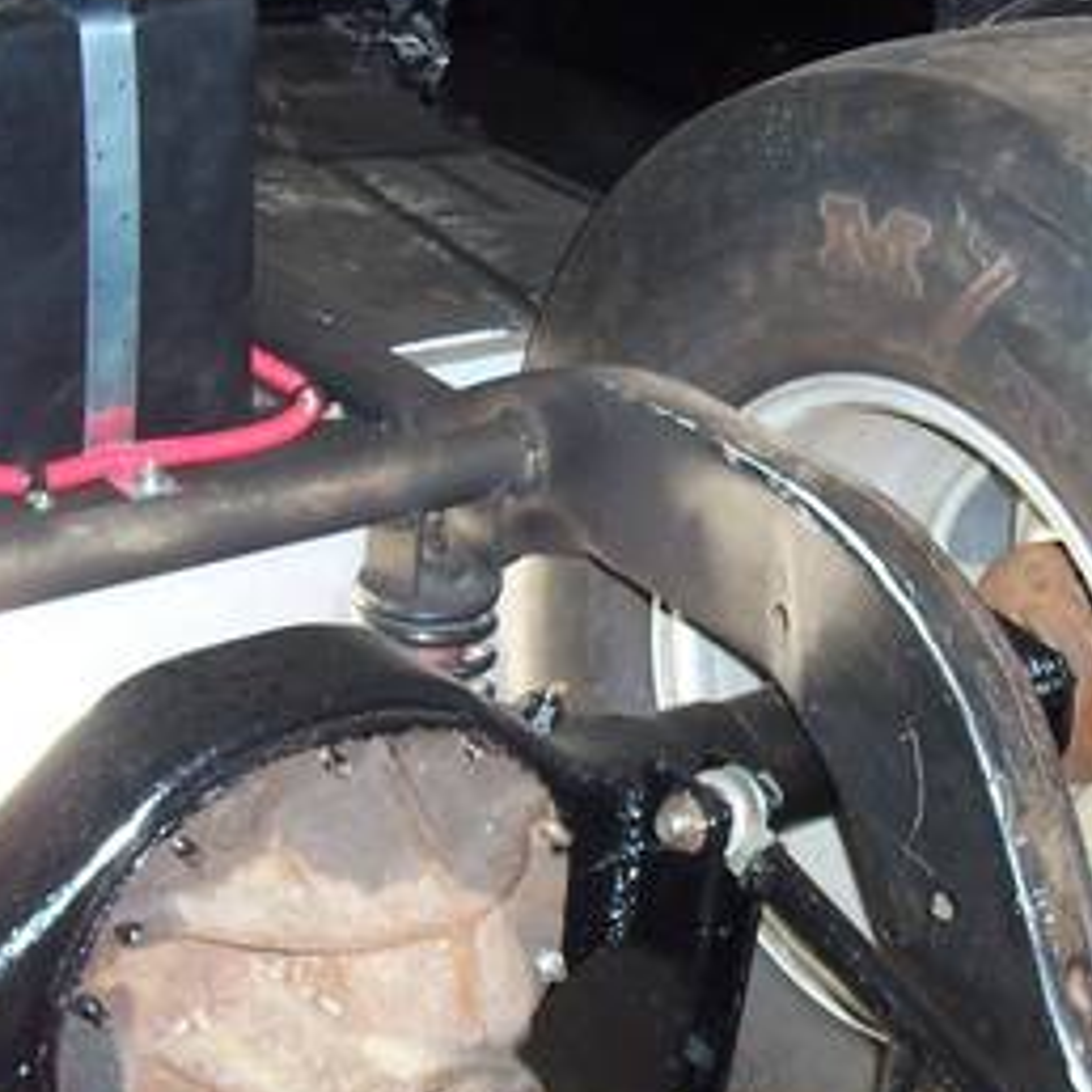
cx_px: 876
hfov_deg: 22.5
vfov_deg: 22.7
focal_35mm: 76
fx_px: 2712
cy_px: 614
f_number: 2.8
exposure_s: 1/60
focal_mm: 5.6
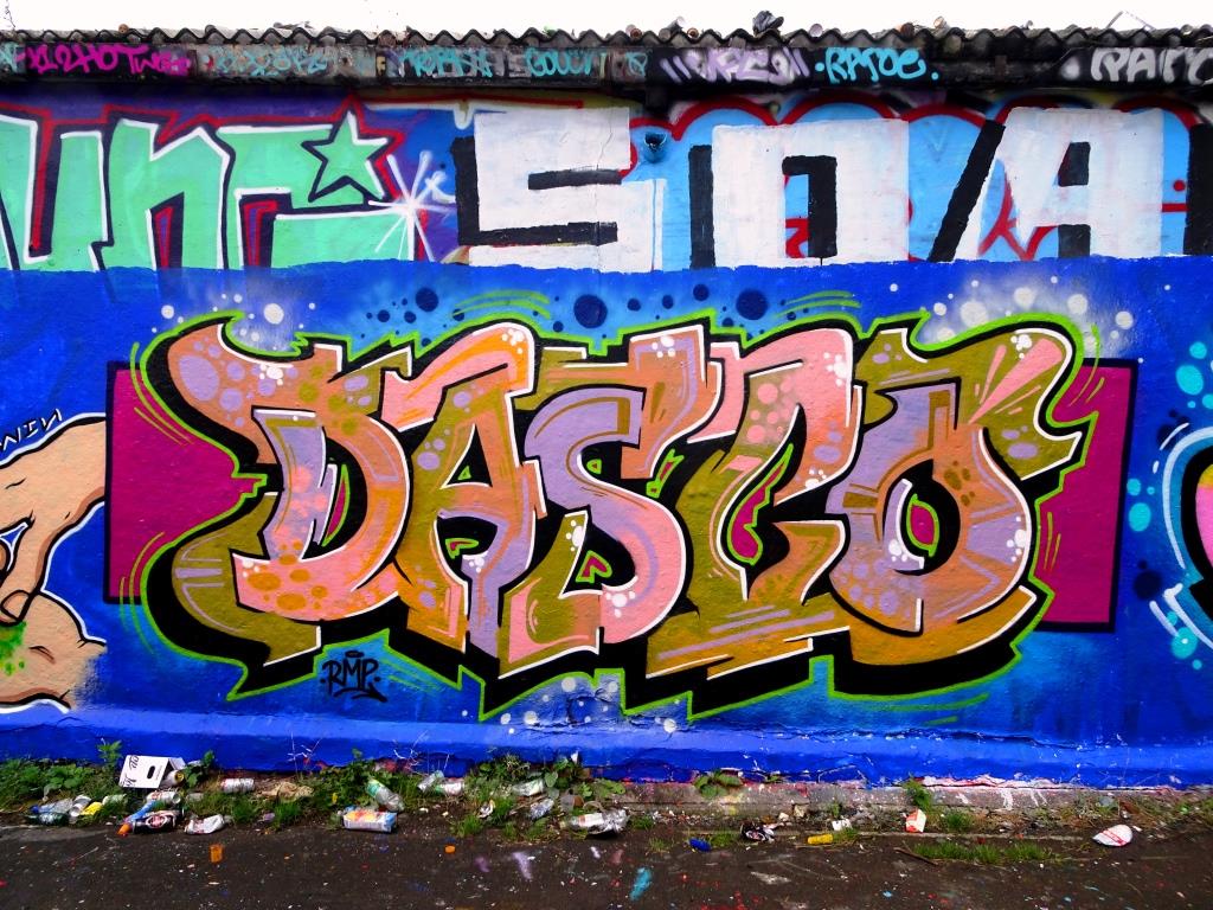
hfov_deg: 71.6
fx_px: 841
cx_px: 606
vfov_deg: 56.8
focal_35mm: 24
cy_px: 455
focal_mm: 4.1
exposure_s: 1/320
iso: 80
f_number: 3.5
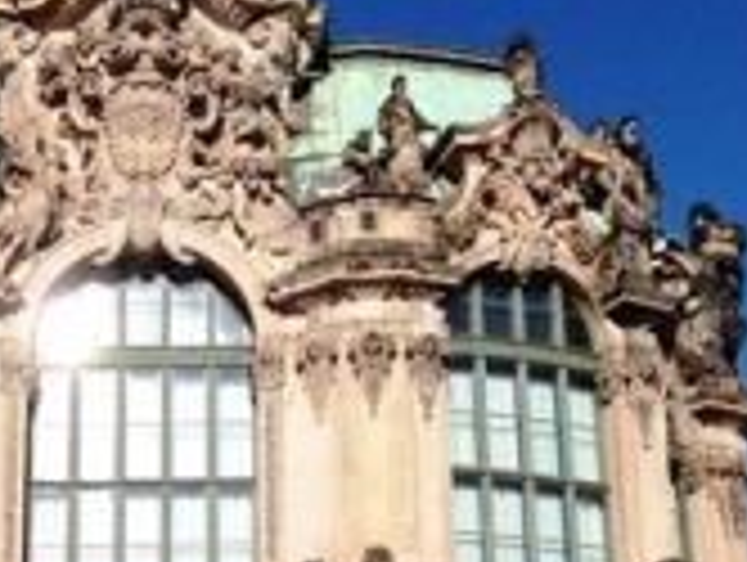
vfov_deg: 16.4
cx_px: 234
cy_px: 513
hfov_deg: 21.9
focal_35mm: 89
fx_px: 1923
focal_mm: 4.12
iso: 50
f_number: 2.4
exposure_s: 1/2857
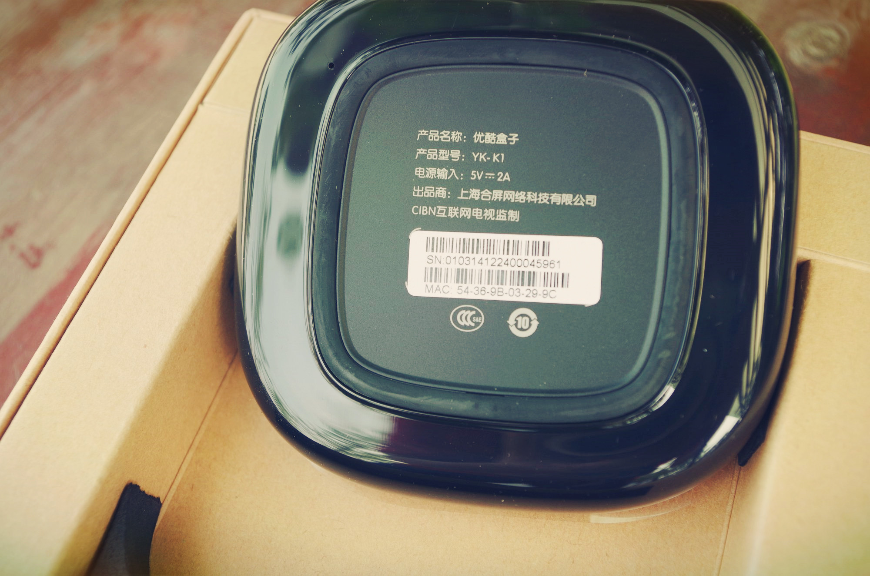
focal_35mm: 46
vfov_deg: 29.1
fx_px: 1109
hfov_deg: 42.8
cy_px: 288
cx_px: 435
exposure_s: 1/125
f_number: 5
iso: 200
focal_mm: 30.63
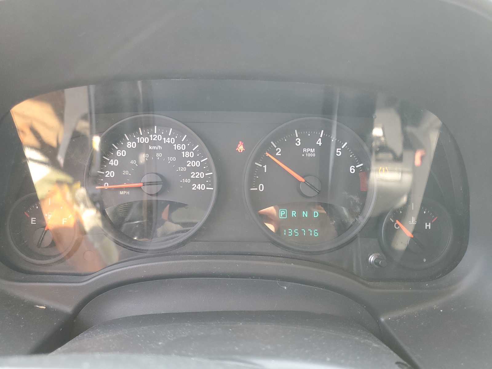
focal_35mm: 26
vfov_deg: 53.1
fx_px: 370
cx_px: 246
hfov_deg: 67.3
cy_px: 184
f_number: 1.5
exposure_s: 1/60.2
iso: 62
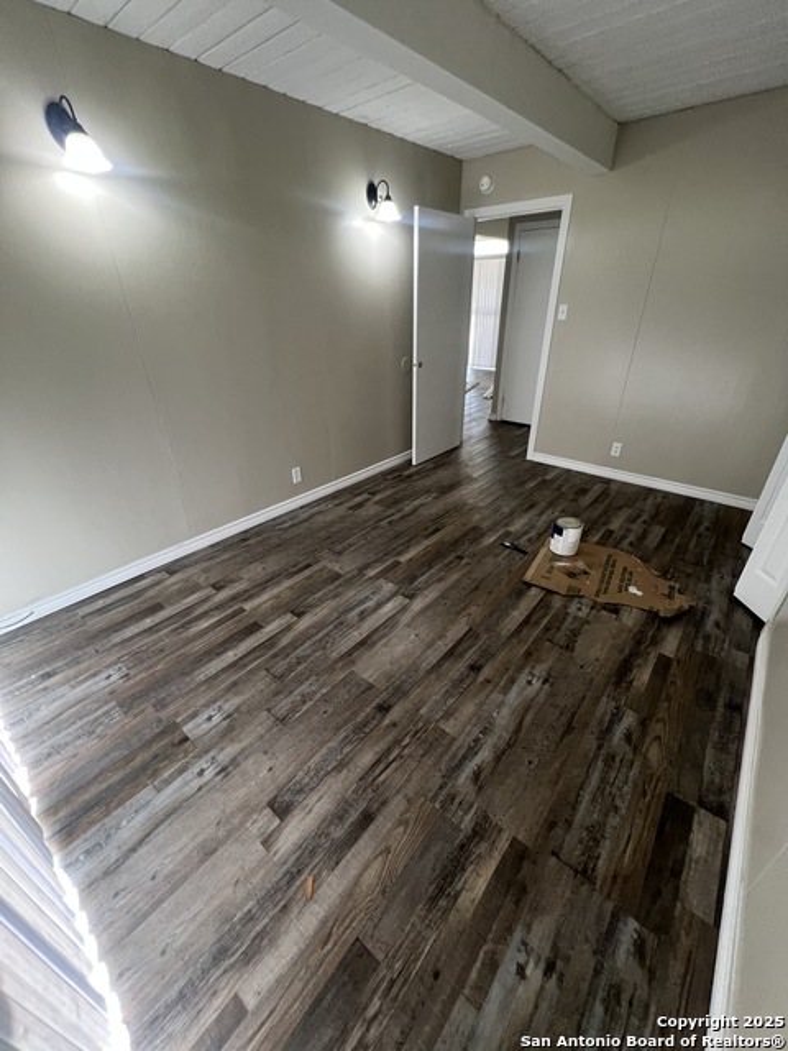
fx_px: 395
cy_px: 526
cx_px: 394
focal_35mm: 13
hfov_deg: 89.9
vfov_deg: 106.2
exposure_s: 1/70
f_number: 1.8
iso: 250
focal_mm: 1.57
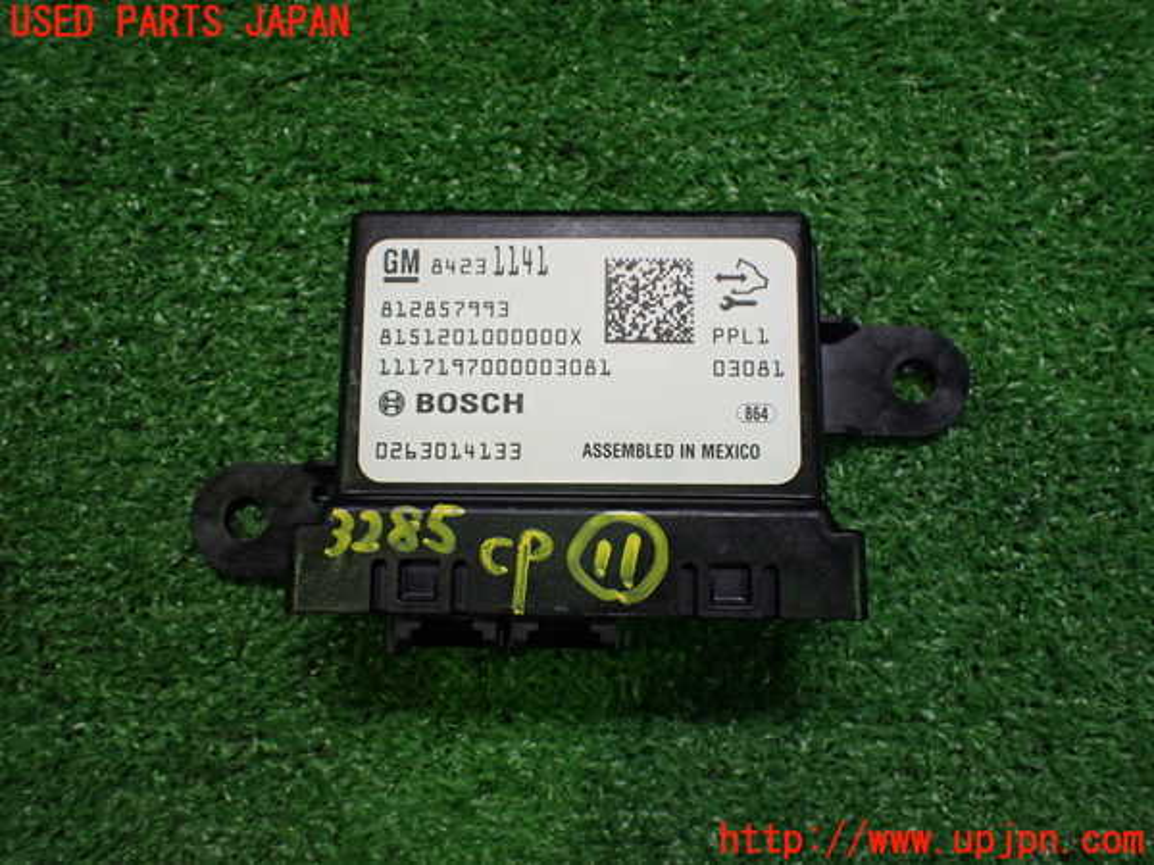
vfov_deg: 46.8
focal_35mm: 30
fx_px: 1000
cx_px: 577
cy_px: 432
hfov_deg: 60.0
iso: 640
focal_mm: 5.4
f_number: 2.3
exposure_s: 1/125
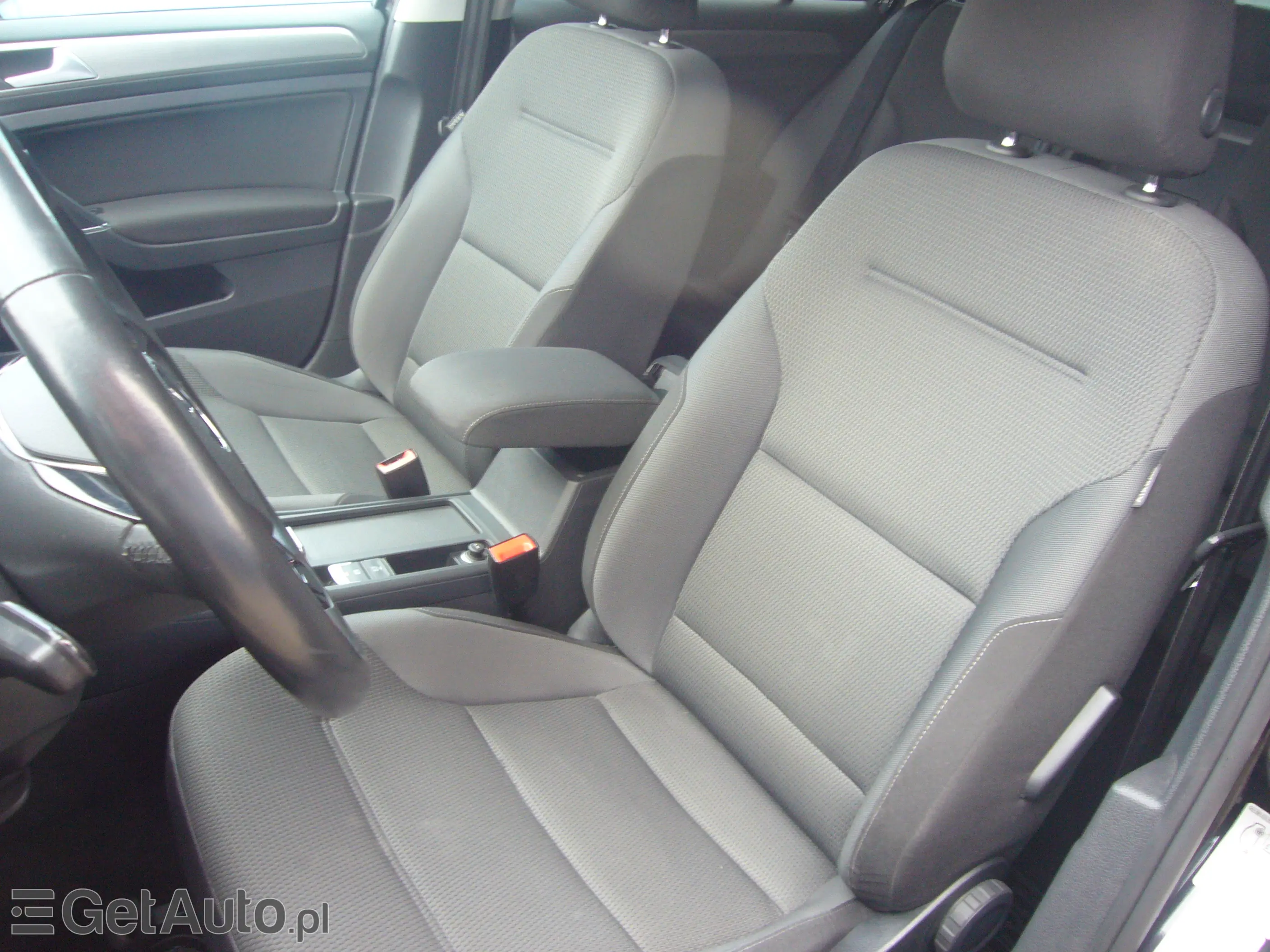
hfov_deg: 63.4
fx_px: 1027
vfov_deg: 49.7
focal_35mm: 28
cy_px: 476
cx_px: 635
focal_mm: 4.6
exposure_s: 1/15
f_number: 2.8
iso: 160
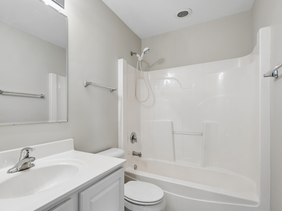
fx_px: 155
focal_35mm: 19
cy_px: 108
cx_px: 121
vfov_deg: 68.7
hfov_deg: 84.2
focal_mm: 17
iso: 400
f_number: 8
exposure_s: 1/10
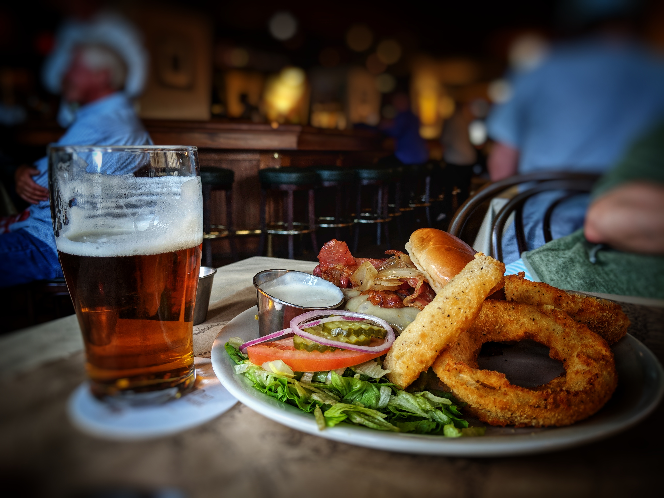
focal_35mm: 27
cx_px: 332
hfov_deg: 65.3
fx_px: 518
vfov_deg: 51.4
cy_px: 249
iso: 188
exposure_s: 1/60
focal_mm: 4.44
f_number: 1.8
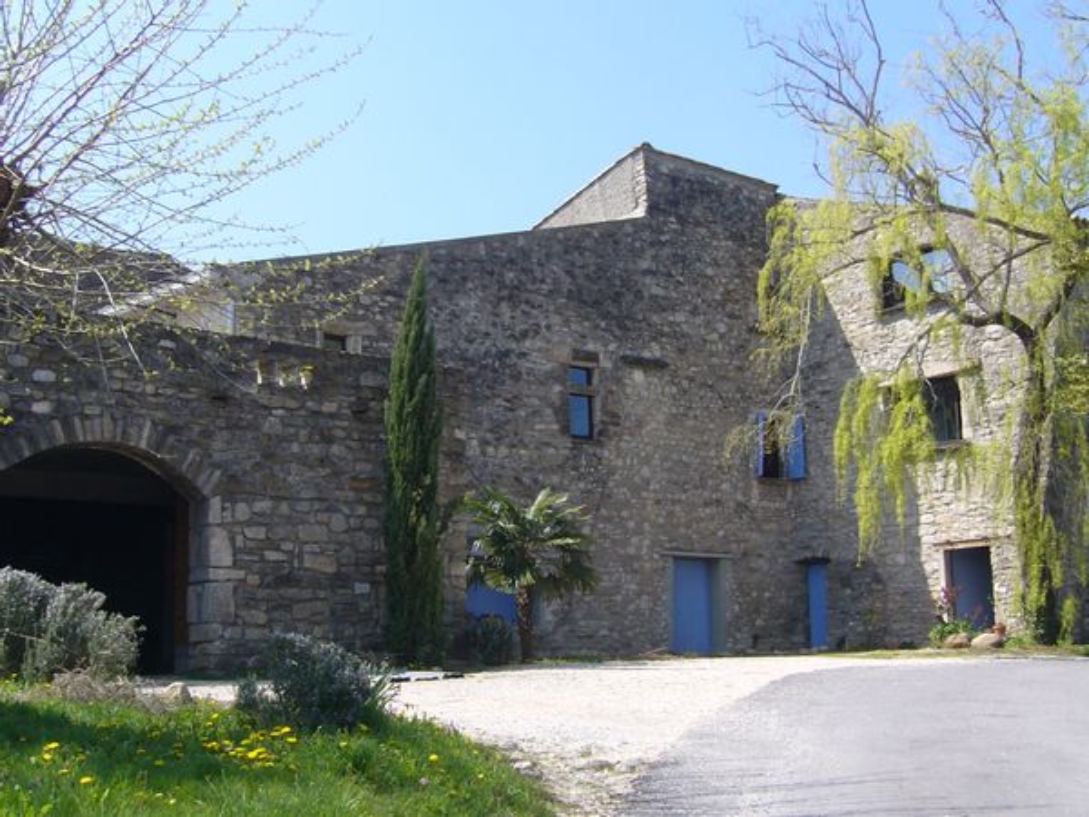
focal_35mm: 43
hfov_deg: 43.9
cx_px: 544
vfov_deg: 33.6
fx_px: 1353
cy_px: 408
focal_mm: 5.8
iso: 80
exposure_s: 1/160
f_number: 5.6
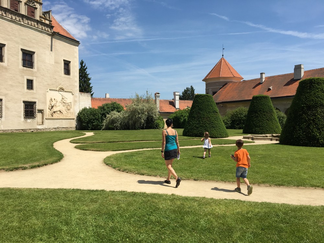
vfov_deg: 48.2
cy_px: 122
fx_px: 271
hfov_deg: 61.7
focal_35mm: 29
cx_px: 162
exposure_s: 1/1923
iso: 25
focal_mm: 4.15
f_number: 2.2
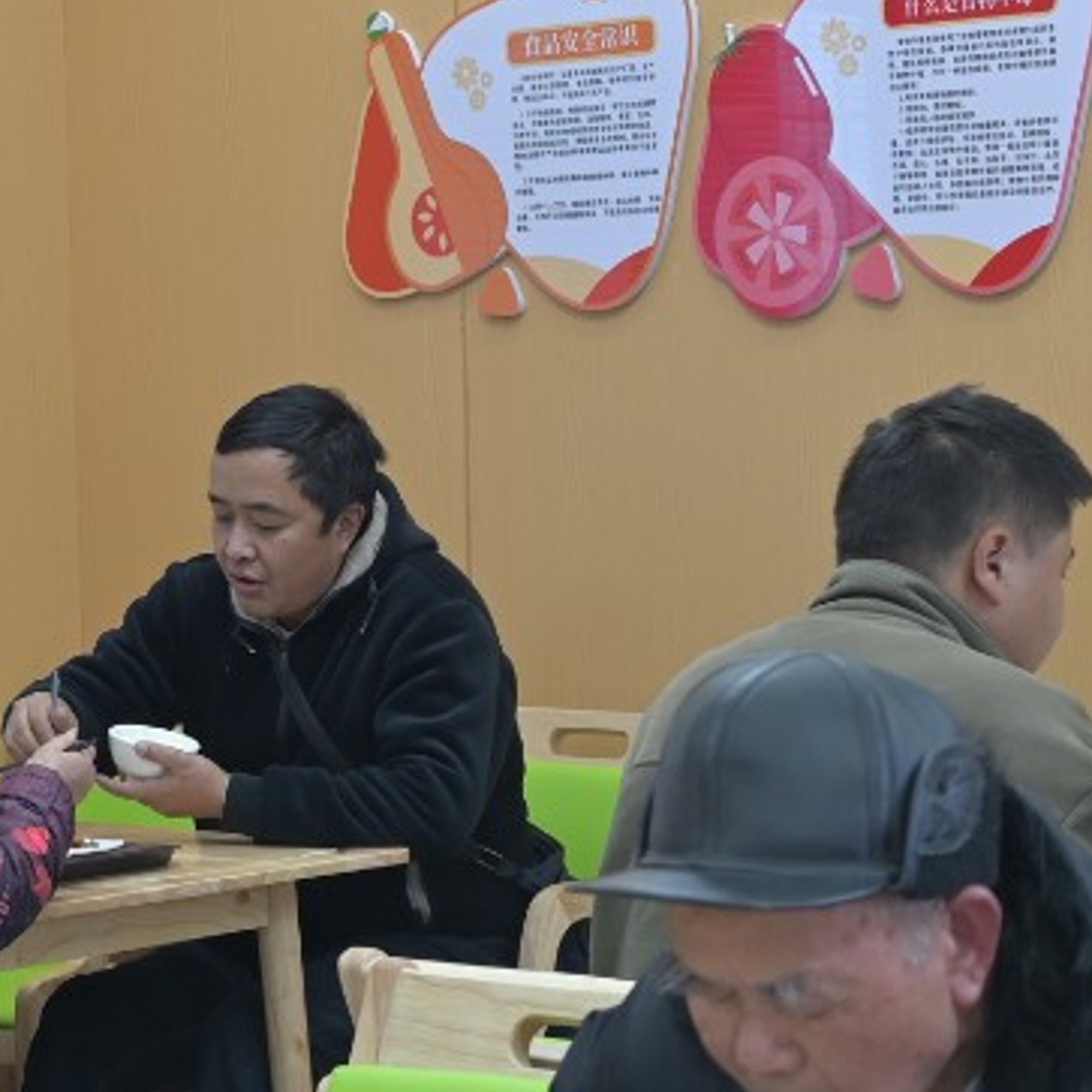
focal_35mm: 120
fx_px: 4283
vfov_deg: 14.5
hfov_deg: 14.1
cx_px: -190
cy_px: 340
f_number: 4.8
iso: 250
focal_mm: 32
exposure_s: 1/30
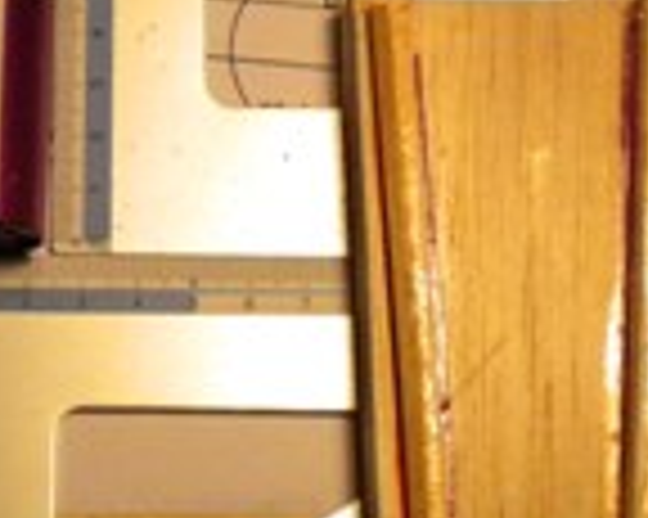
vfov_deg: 16.2
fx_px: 1821
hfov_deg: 19.8
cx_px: 58
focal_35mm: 95
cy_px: 225
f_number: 3.1
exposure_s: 1/361
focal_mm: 6.3
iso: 400
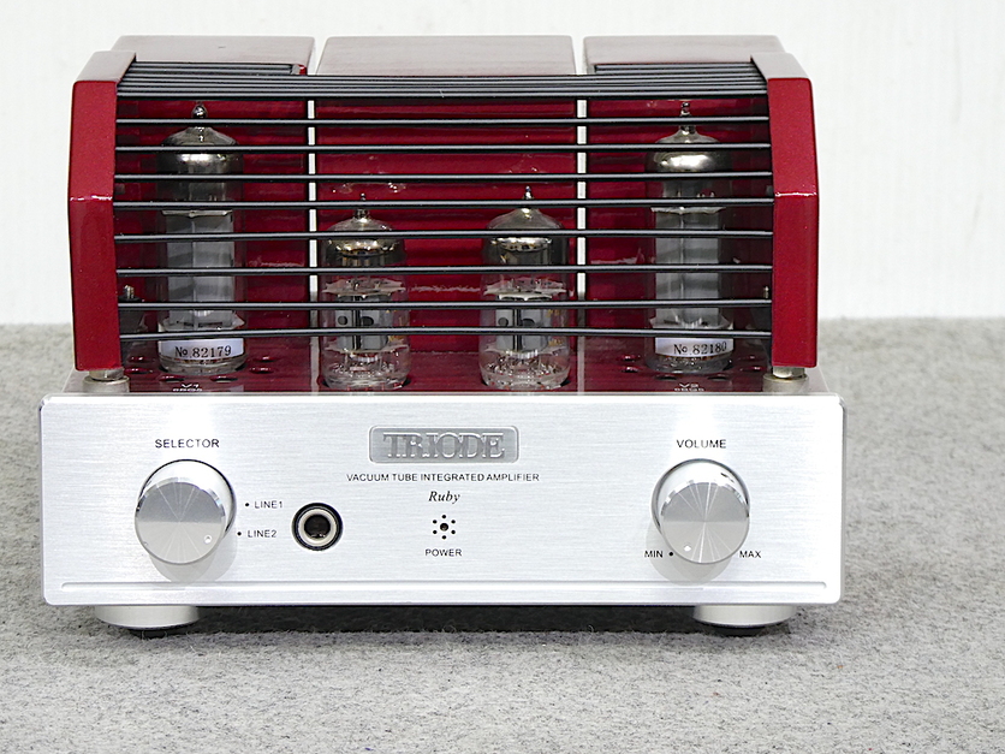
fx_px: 3832
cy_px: 339
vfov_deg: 11.2
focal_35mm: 132
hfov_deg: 14.9
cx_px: 438
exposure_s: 1/5
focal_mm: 20.6
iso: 200
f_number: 5.1
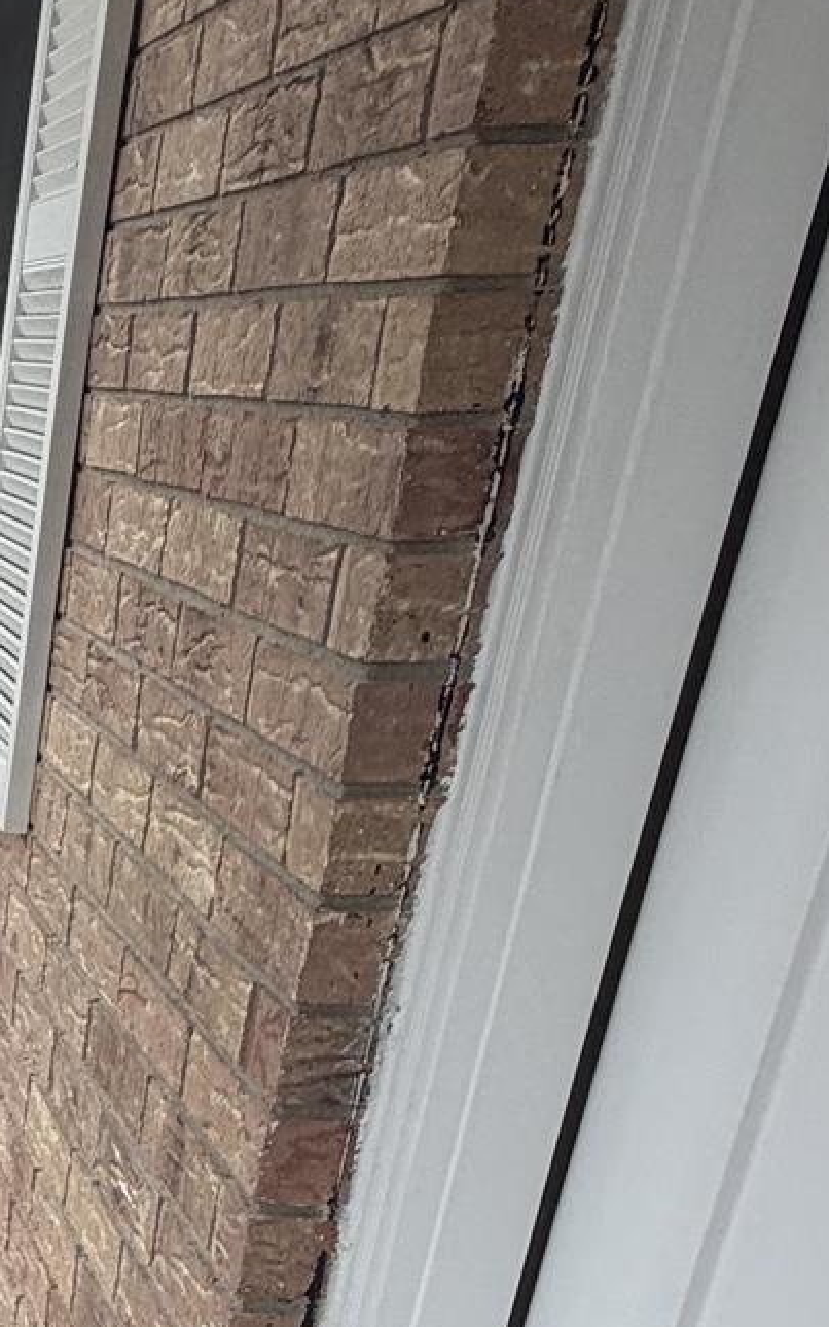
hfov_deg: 18.8
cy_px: 1226
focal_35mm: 53
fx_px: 1916
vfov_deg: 35.6
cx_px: -660
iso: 64
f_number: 2.2
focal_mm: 2.22
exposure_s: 1/445
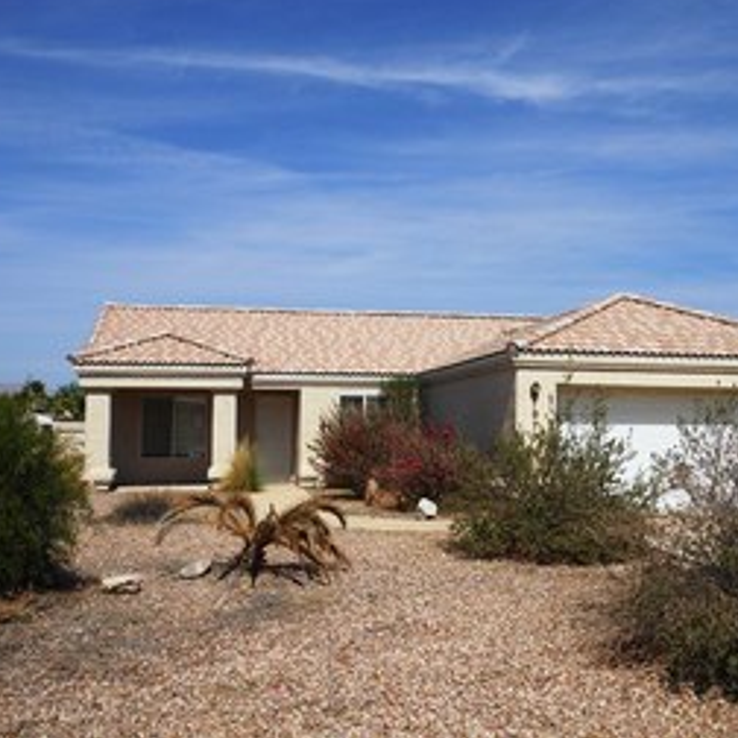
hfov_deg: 41.6
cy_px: 363
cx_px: 460
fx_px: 965
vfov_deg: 41.9
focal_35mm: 40
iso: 80
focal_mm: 5.9
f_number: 11.2
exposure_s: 1/250
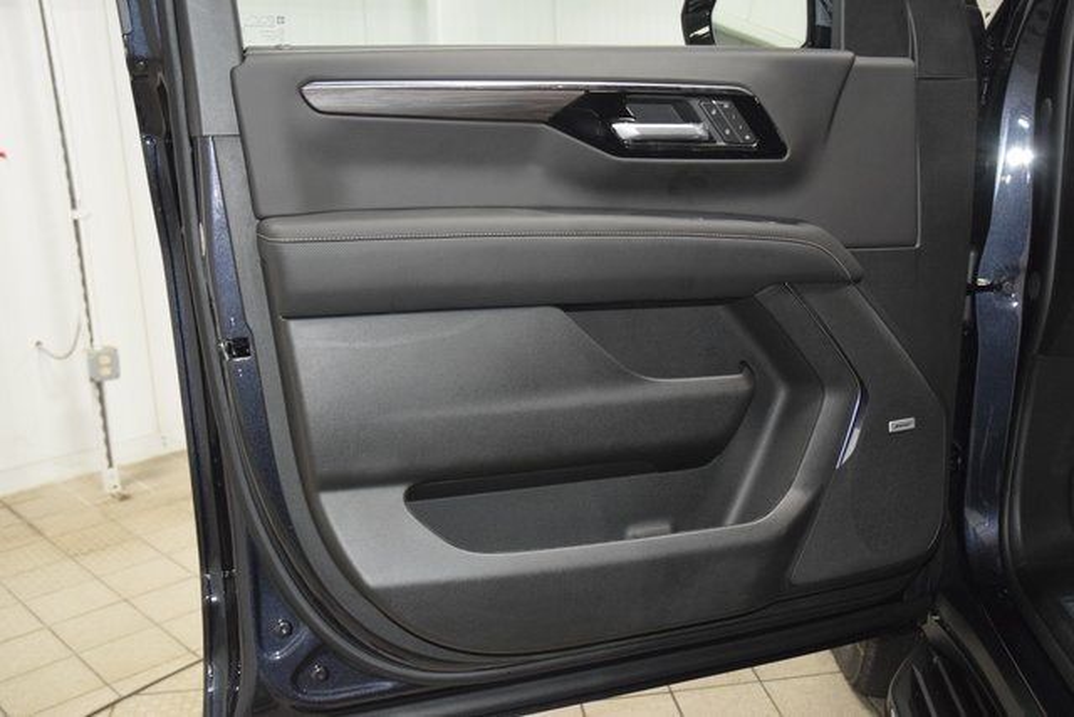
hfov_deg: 53.1
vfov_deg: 36.9
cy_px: 358
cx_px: 537
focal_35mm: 36
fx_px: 1074
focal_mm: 24
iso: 3200
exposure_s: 1/125
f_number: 3.8
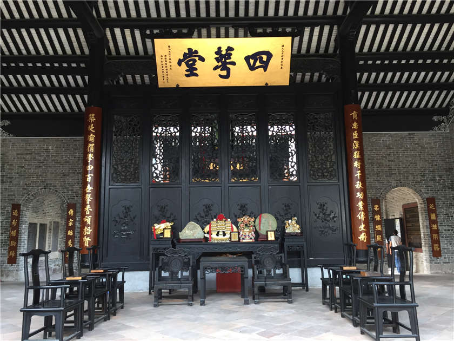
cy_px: 170
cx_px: 227
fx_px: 380
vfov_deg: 48.2
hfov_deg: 61.7
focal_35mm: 29
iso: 32
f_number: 2.2
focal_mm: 4.15
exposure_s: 1/33
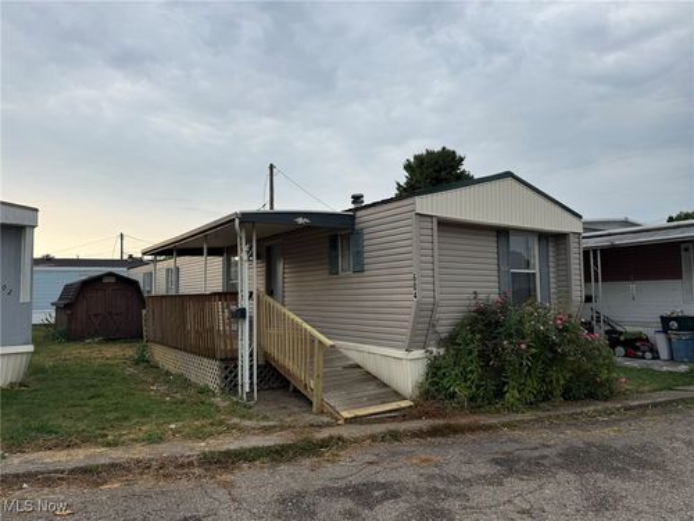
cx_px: 347
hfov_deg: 71.6
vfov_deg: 56.8
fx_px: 481
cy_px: 260
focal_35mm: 24
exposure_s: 1/1250
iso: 80
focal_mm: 6.76
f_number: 1.78
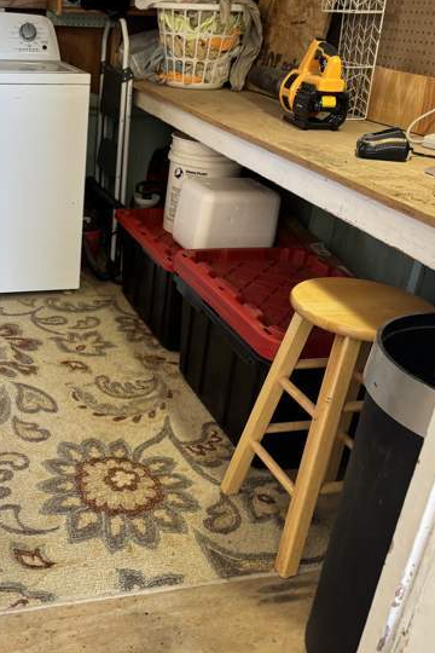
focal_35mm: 37
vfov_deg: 51.9
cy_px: 340
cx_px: 47
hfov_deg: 34.1
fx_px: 671
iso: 200
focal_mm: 6.76
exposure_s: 1/120
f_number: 1.78
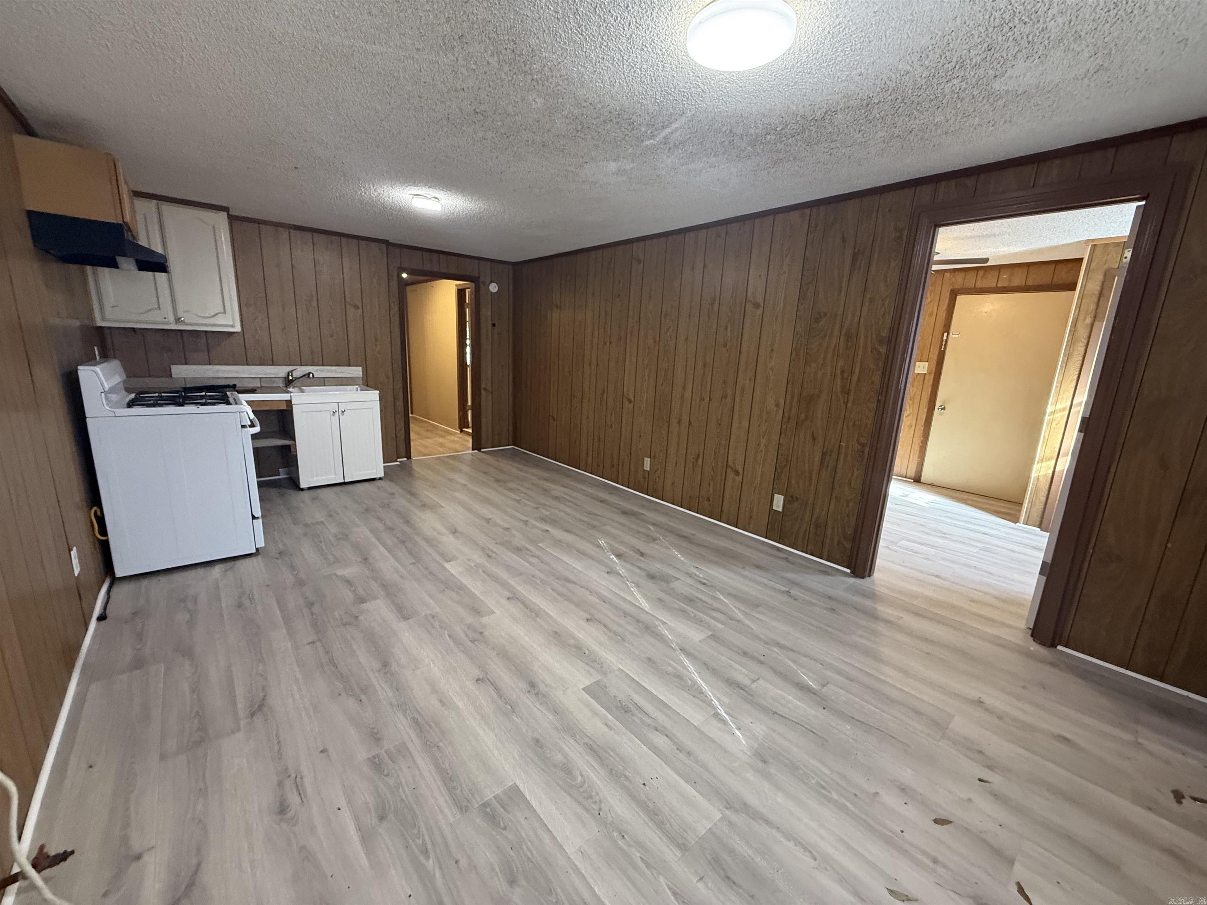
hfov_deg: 102.1
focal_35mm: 14
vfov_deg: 85.7
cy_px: 452
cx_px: 604
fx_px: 488
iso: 500
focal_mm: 2.22
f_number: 2.2
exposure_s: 1/60
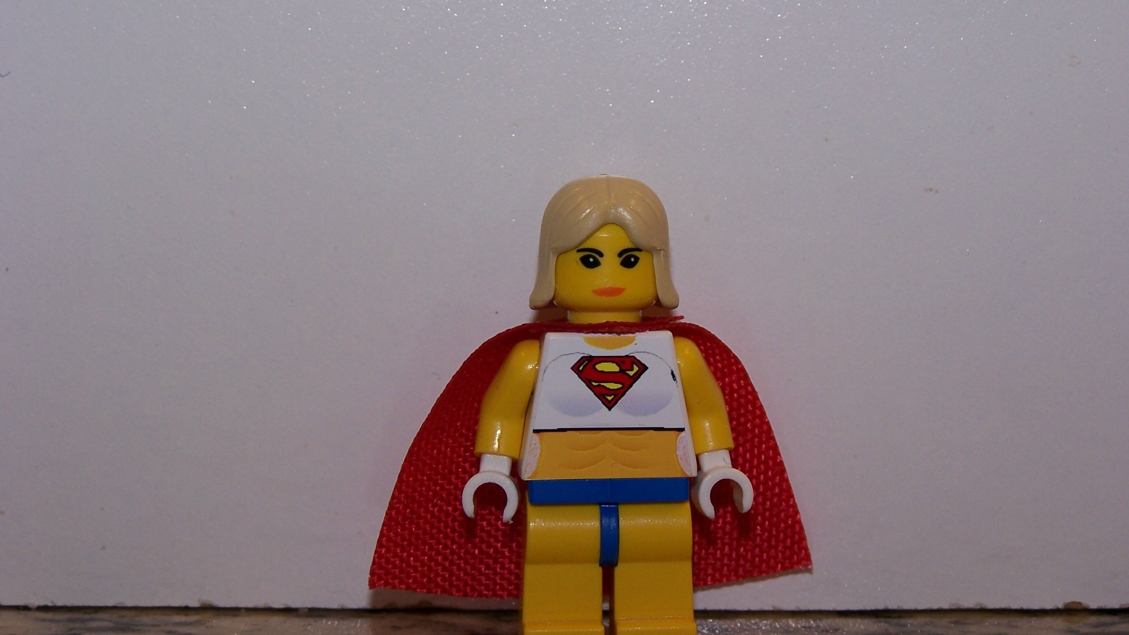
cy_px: 335
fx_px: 3084
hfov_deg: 20.7
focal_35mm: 103
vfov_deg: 11.8
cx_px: 564
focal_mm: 15.6
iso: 80
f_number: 3.2
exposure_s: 1/80
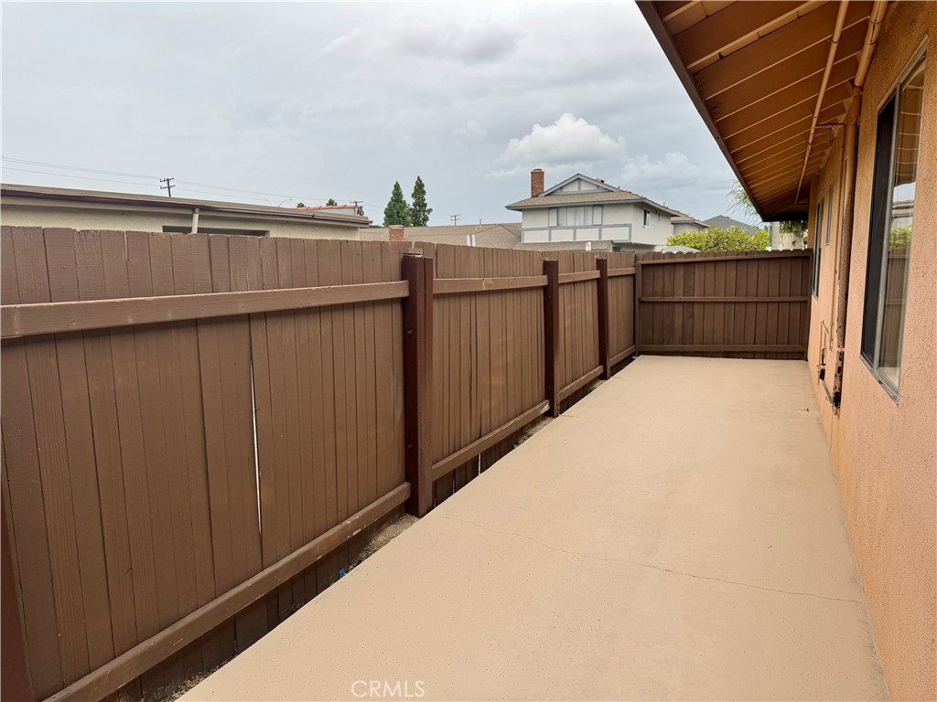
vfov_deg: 56.8
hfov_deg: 71.6
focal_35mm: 24
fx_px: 650
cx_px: 468
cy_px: 351
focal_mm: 6.76
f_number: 1.78
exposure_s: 1/707
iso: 80
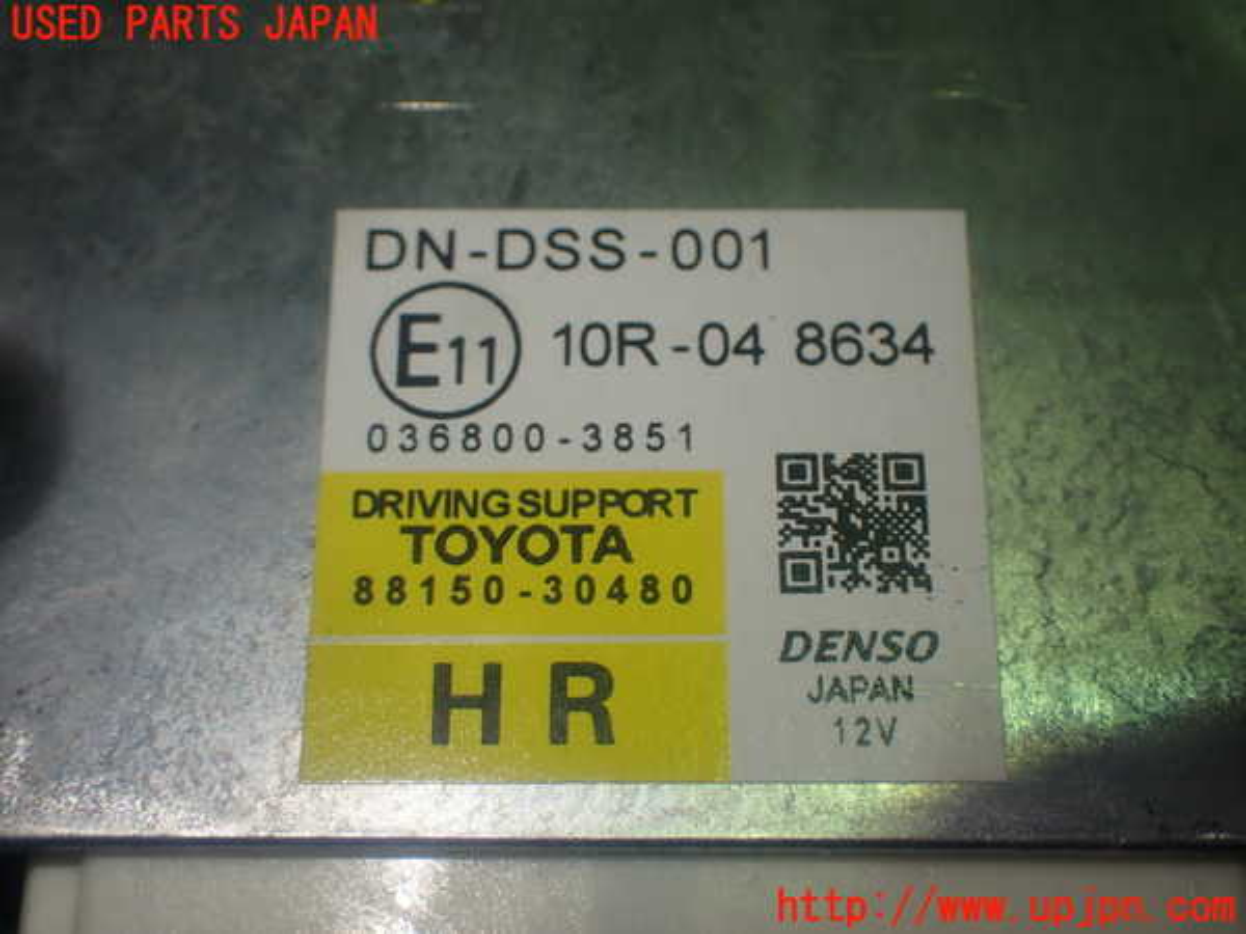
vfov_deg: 29.1
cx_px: 623
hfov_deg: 38.2
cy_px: 467
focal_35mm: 50
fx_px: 1800
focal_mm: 9.01
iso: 100
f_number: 3.2
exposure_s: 1/100
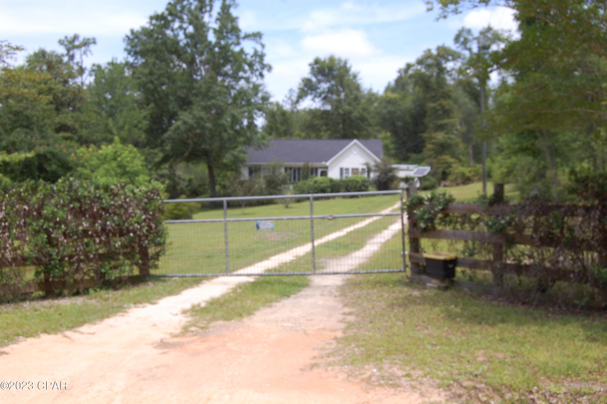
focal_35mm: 42
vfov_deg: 31.8
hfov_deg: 46.4
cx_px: 304
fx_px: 707
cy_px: 202
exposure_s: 1/250
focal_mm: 28
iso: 200
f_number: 8
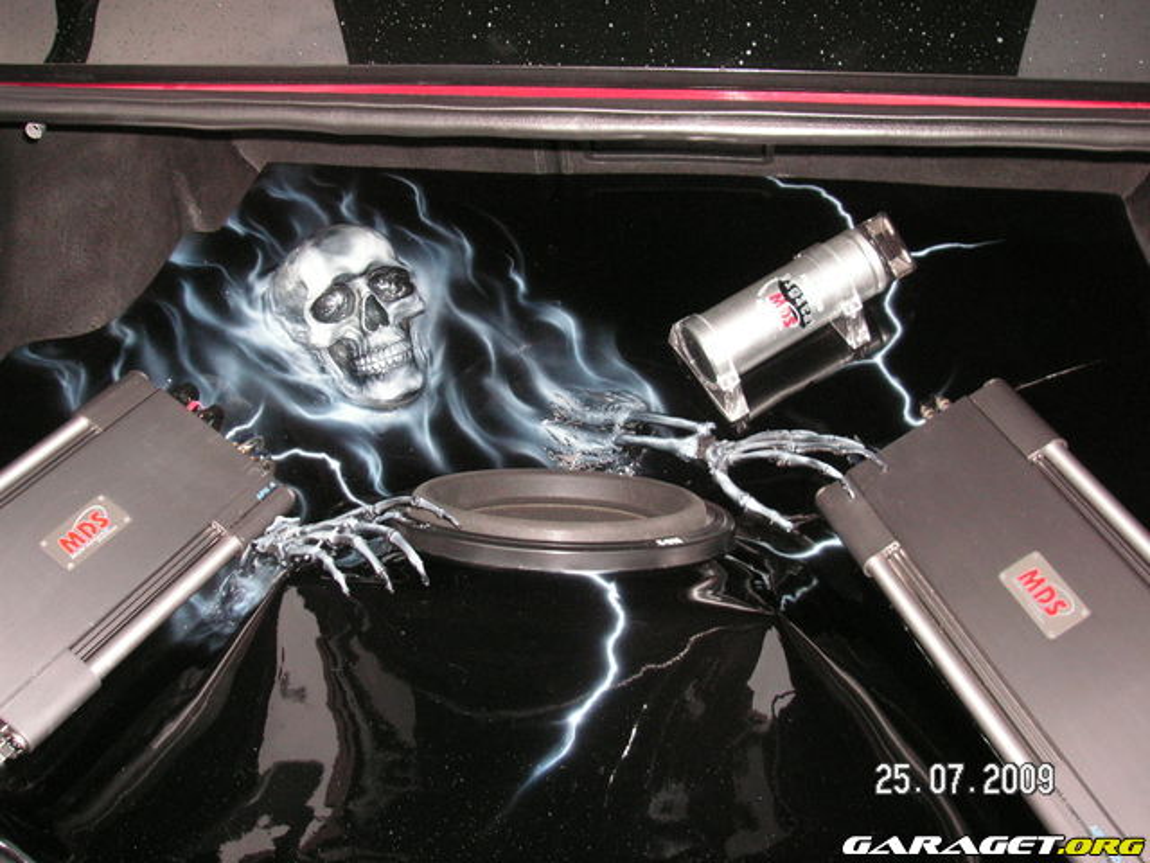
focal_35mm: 38
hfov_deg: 49.0
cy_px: 432
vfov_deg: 37.7
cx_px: 575
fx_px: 1262
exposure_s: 1/45
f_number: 3.3
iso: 160
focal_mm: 6.3
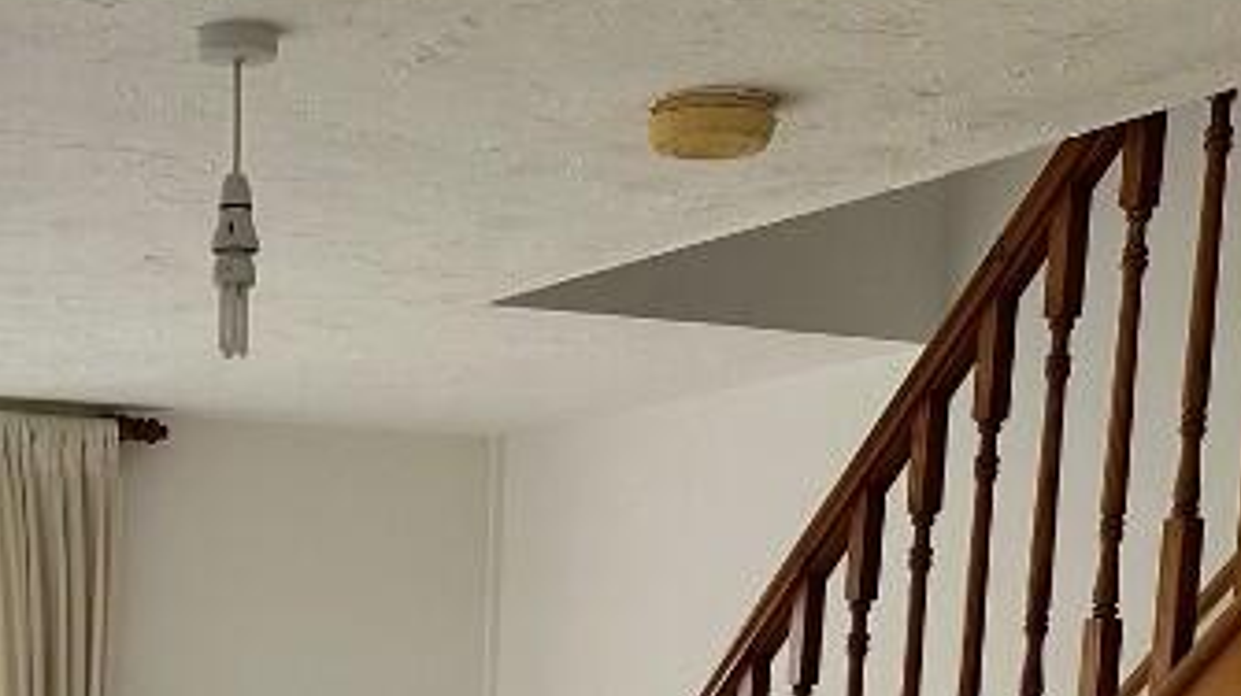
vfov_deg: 13.3
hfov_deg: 25.9
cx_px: 174
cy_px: 1307
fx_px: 2631
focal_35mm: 80
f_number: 1.78
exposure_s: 1/121
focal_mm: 6.86
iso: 64
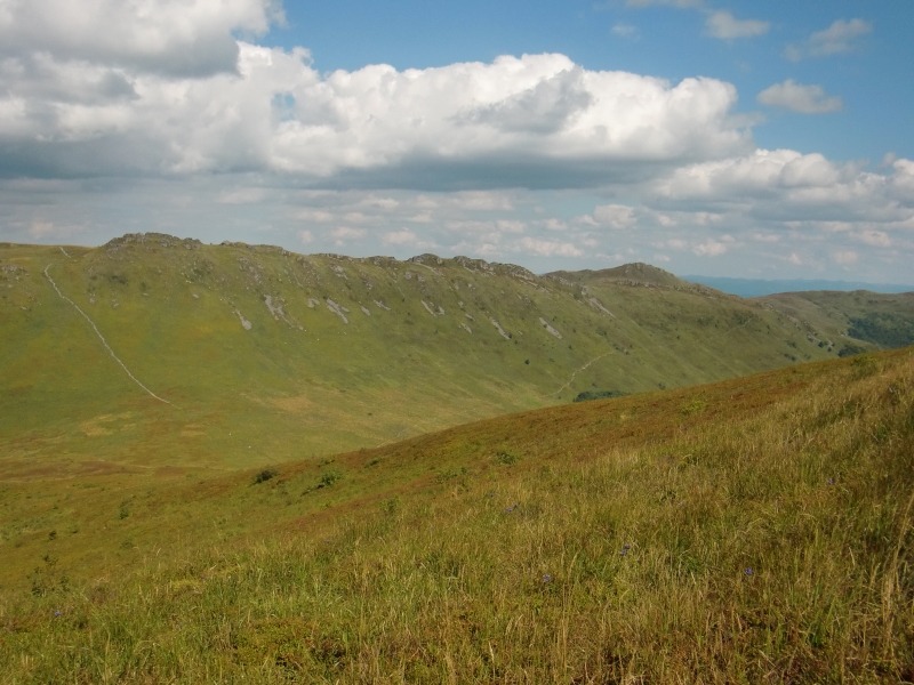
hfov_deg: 49.0
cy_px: 342
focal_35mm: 38
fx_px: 1003
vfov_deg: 37.7
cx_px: 457
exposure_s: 1/320
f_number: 8.9
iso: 100
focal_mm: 6.66
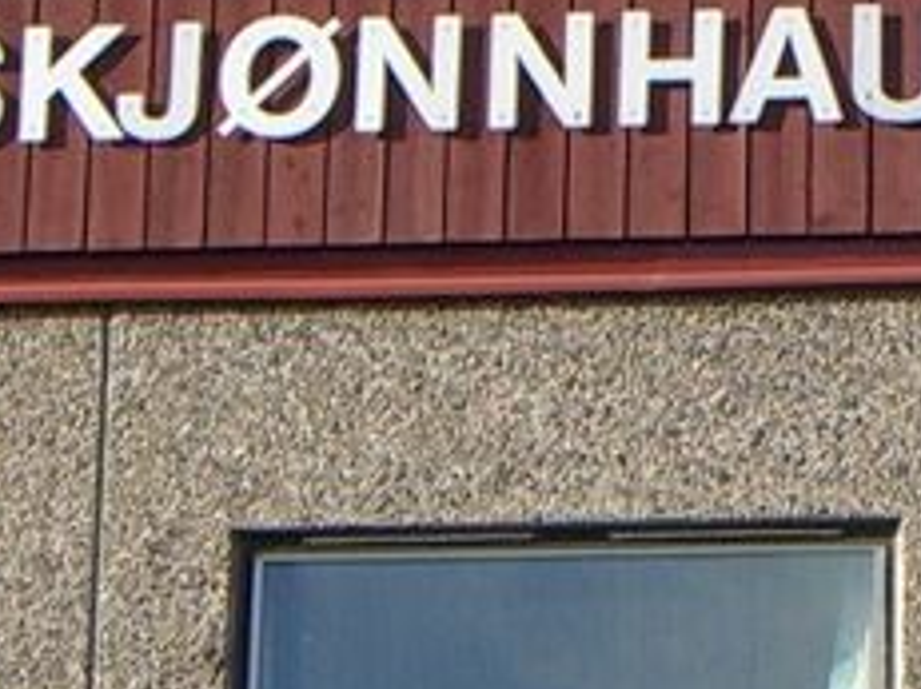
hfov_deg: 6.1
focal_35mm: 324
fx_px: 8616
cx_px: 933
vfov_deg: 4.6
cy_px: 92
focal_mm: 9
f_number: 5.2
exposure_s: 1/250
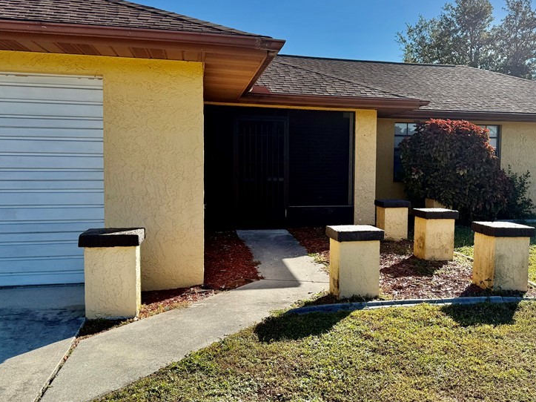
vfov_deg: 41.7
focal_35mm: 34
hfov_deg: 53.3
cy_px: 184
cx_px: 337
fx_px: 526
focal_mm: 6.76
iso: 80
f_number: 1.78
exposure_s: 1/4167
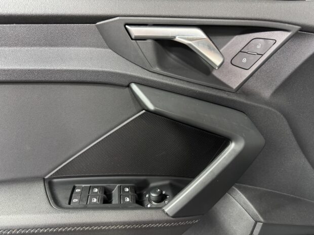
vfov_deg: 56.8
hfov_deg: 71.6
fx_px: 218
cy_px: 118
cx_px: 157
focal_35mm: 24
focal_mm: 6.76
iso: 800
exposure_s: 1/33
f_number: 1.78
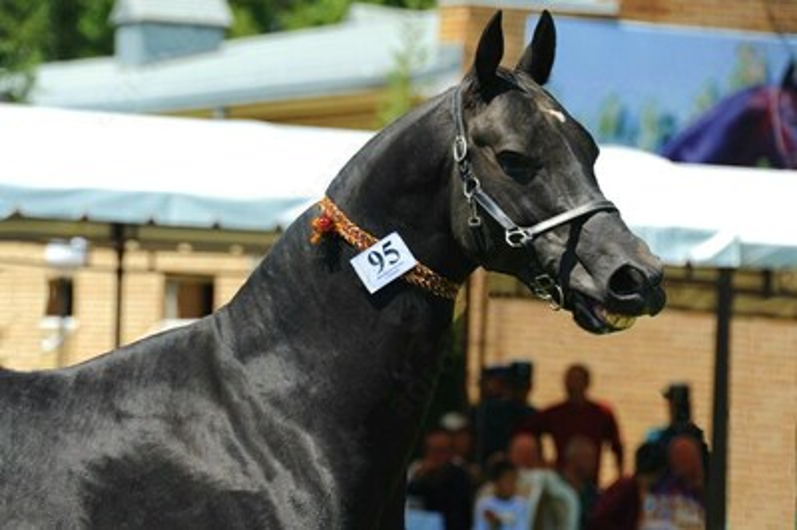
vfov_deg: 5.5
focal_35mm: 250
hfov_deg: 8.2
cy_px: 265
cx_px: 398
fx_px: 5530
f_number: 7.1
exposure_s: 1/800
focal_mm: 250
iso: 400
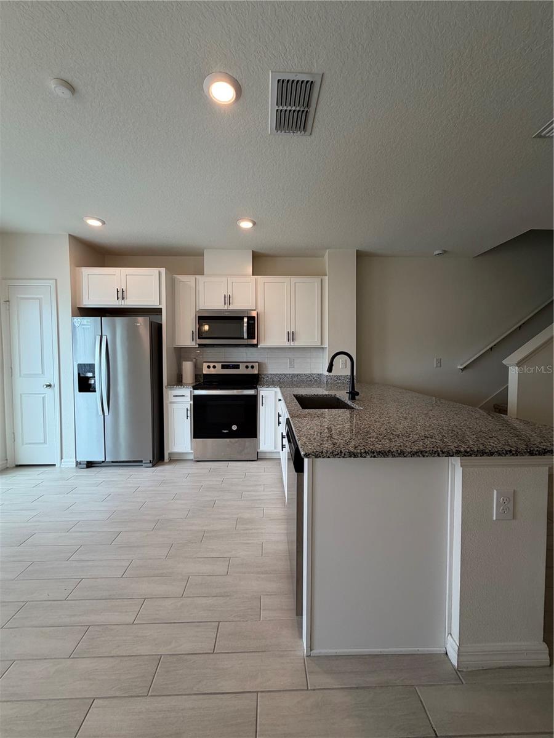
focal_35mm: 14
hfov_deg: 85.7
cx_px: 277
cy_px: 369
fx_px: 299
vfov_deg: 102.1
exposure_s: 1/120
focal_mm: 2.22
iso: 100
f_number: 2.2
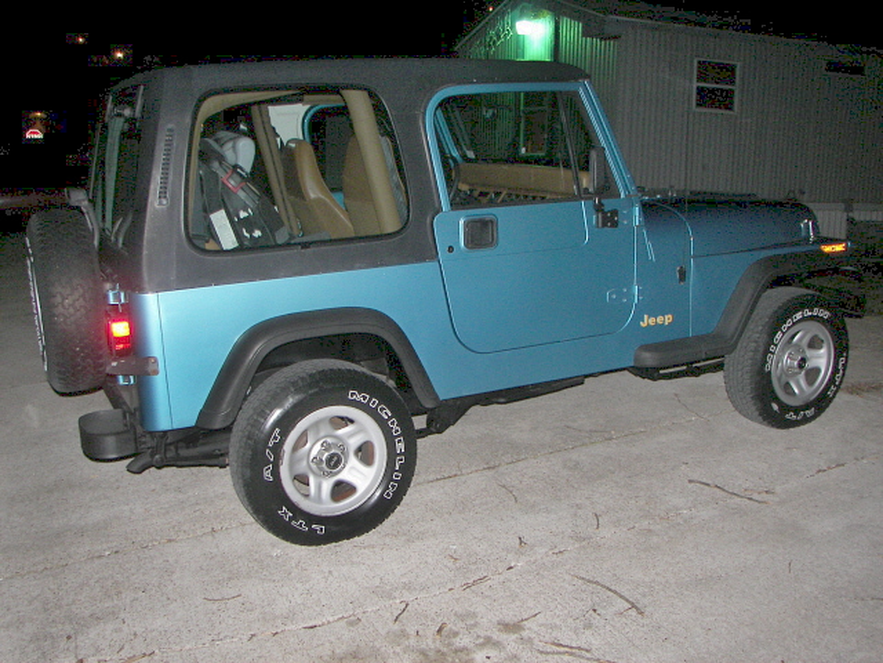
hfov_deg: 51.4
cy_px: 332
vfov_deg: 39.7
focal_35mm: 36
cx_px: 442
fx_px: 918
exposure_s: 1/30
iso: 125
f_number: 2.8
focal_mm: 6
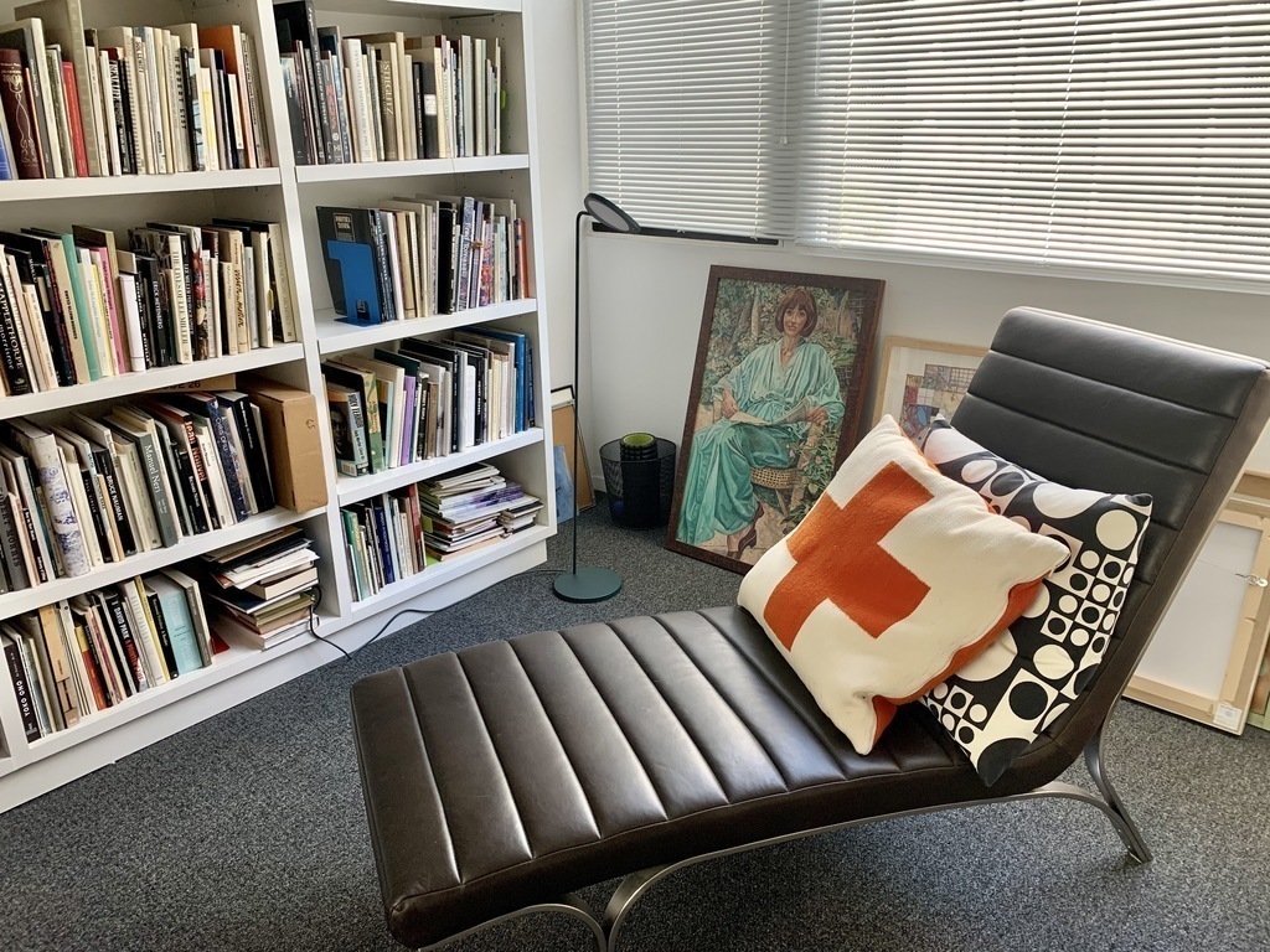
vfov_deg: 53.1
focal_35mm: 26
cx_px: 635
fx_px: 954
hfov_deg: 67.3
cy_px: 476
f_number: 1.8
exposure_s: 1/89
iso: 100
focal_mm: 4.25
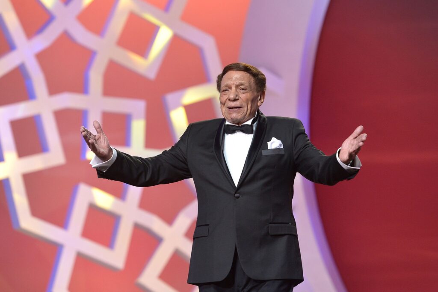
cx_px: 219
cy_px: 146
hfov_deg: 12.5
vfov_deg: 8.3
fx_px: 2007
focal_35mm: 165
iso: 2000
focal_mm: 165
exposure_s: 1/320
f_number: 5
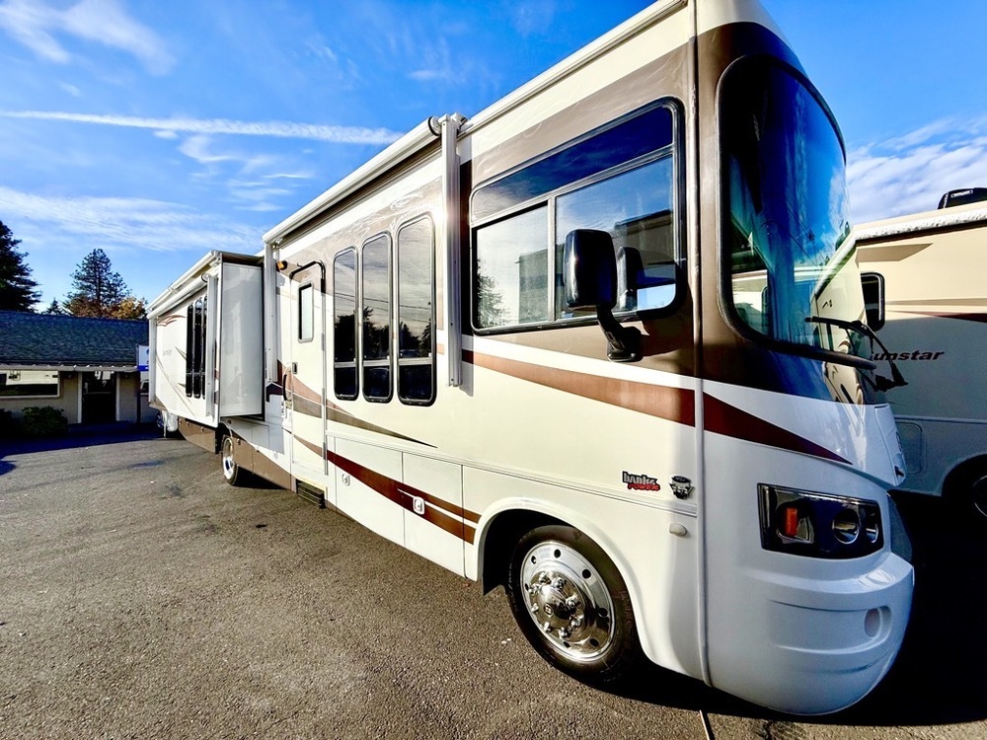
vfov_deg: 85.7
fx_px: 399
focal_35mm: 14
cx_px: 494
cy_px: 370
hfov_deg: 102.1
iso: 50
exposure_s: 1/3663
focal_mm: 2.22
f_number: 2.2
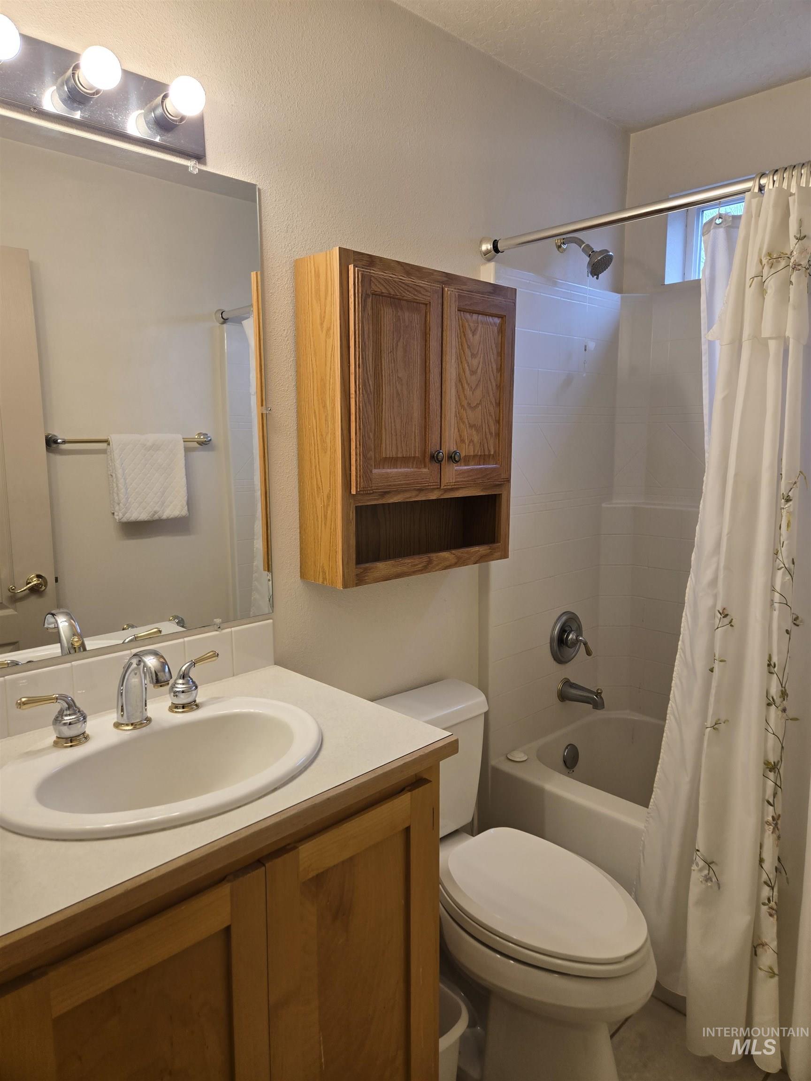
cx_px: 406
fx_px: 718
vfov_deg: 73.9
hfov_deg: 58.9
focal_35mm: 23
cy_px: 540
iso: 64
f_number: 1.8
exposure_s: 1/120
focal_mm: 5.4
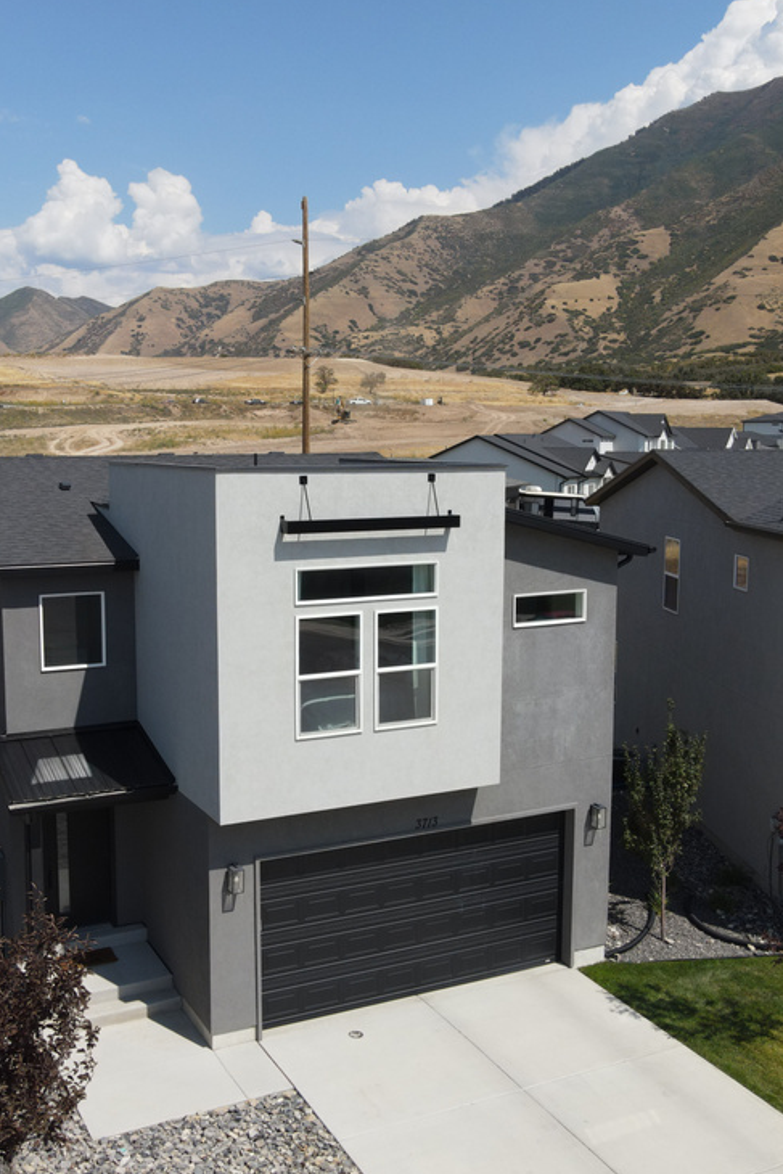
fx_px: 1141
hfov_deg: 37.8
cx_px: 359
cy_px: 608
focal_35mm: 35
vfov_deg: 54.4
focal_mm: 4.5
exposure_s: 1/1000
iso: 100
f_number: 2.8
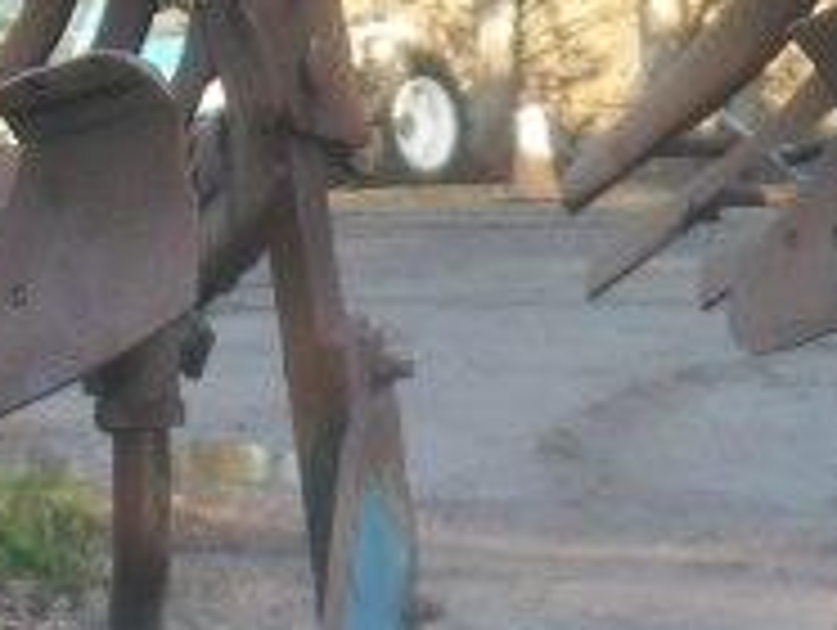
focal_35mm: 253
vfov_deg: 5.8
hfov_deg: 7.8
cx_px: 220
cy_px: 927
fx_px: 6125
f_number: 4.4
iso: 160
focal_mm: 23
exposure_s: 1/60
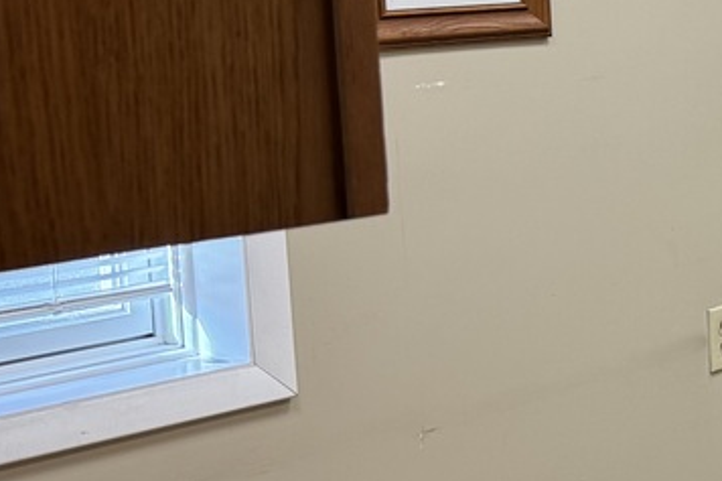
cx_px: 1158
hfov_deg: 17.6
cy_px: 158
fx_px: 2025
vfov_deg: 13.5
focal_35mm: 101
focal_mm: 6.76
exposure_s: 1/120
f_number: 1.78
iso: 100
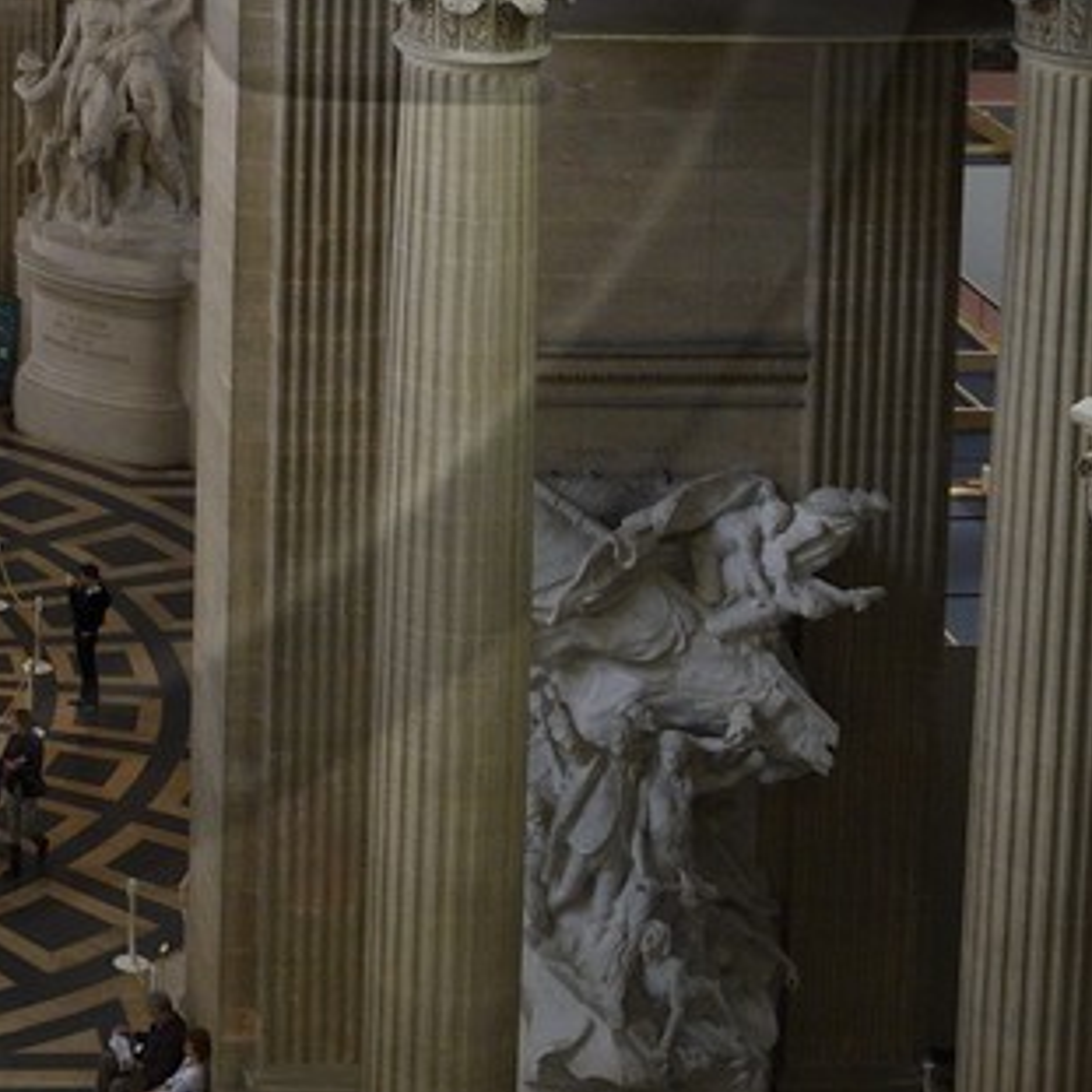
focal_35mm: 105
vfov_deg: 15.5
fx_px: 3747
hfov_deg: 15.5
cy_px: -467
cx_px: -460
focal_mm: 24
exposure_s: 1/60
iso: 800
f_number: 5.6
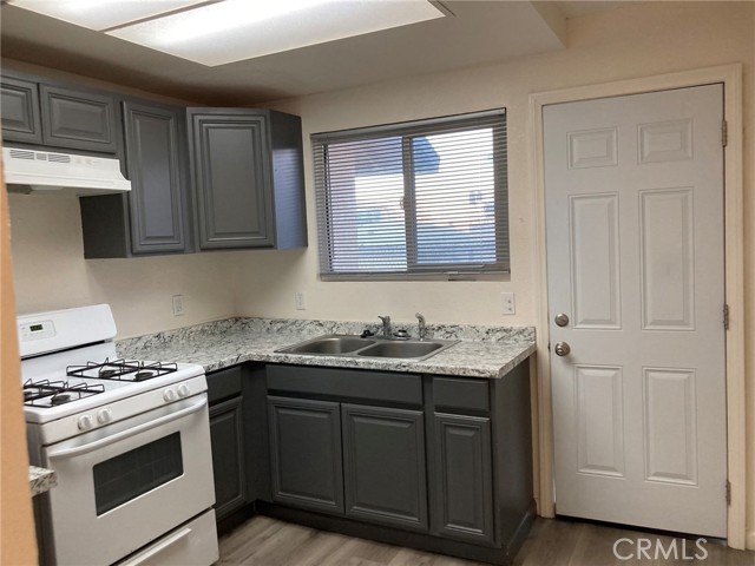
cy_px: 283
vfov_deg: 49.7
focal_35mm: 28
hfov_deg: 63.4
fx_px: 611
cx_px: 378
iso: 100
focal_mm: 3.99
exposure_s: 1/60
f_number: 1.8
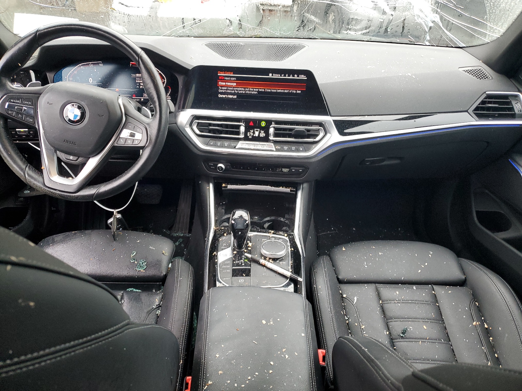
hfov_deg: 67.3
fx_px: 392
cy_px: 196
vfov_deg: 53.1
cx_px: 261
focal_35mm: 26
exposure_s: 1/60.2
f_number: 1.5
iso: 103
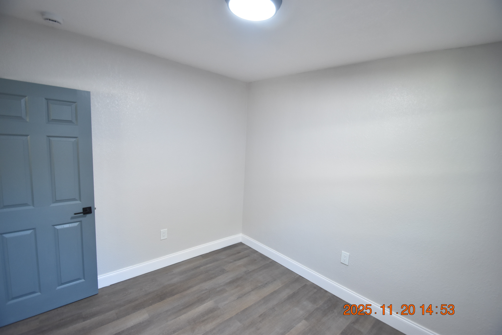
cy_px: 168
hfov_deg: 100.4
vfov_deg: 77.3
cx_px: 251
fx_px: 209
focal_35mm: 15
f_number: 3.5
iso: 800
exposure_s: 1/45
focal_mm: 10
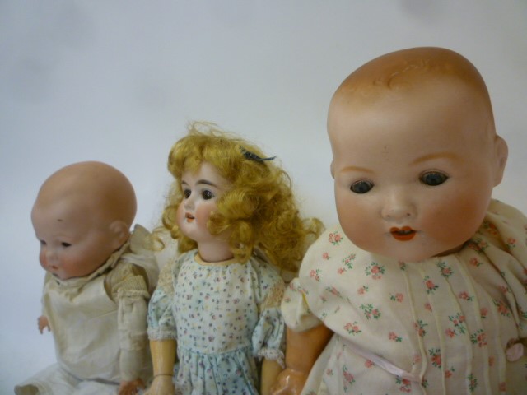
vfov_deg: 48.2
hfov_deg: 61.7
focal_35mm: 29
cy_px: 198
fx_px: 442
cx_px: 264
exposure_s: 1/30
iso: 200
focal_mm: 5.2
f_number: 3.3
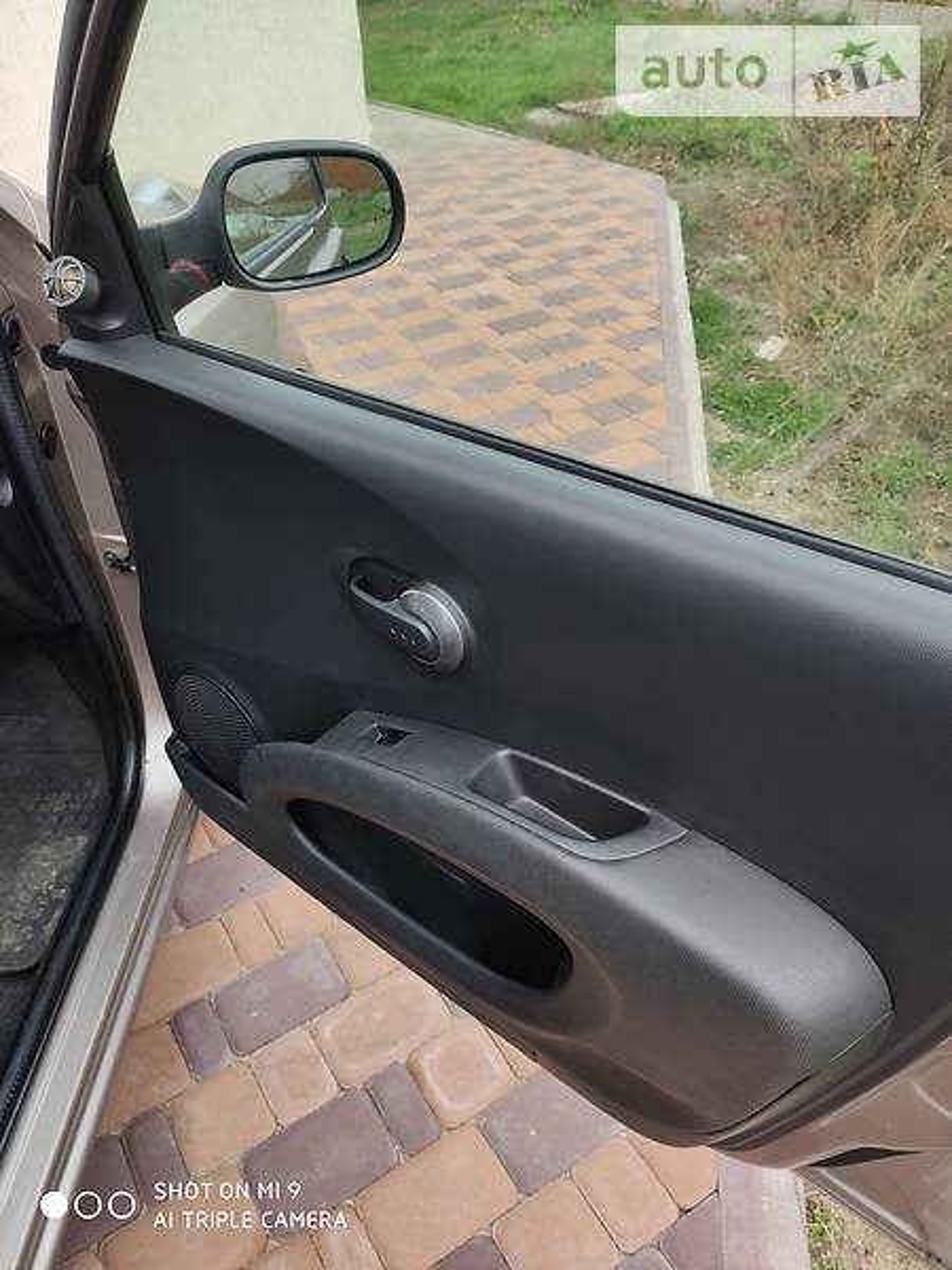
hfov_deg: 53.1
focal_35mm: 26
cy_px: 635
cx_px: 476
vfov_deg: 67.3
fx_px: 953
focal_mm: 4.8
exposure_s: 1/111
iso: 112
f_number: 1.8
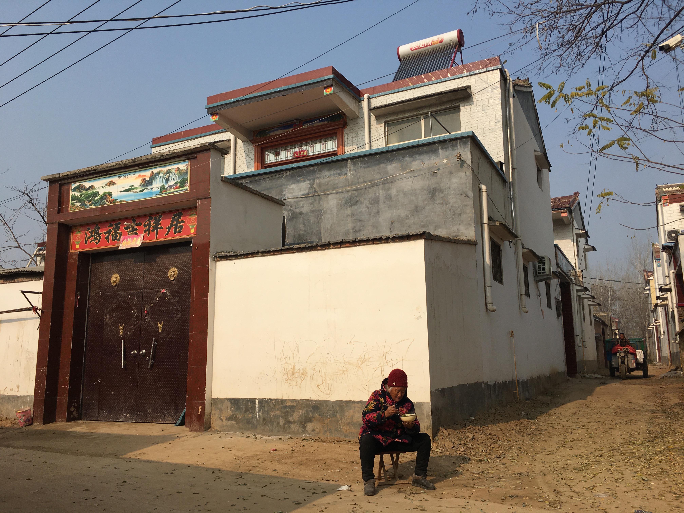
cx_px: 342
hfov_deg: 61.7
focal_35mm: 29
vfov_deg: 48.2
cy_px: 256
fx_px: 573
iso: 25
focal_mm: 4.15
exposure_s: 1/2653
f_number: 2.2
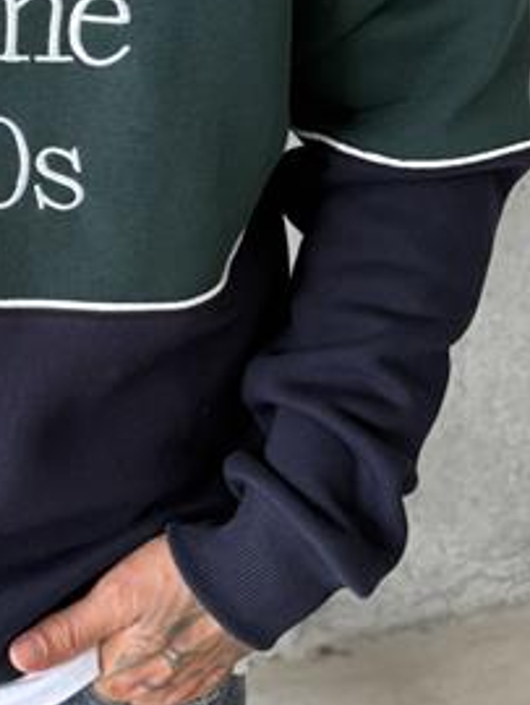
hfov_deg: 19.8
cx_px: -65
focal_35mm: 71
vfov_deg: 27.3
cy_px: 292
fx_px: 1447
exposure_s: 1/121
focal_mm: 6.76
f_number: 1.78
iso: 80
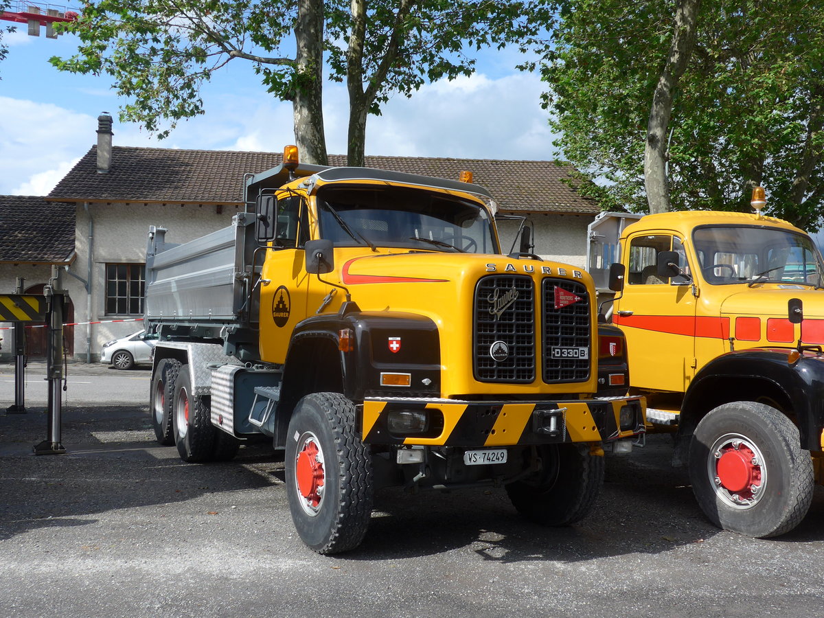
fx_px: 809
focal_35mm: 34
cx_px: 412
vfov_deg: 41.8
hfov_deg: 54.0
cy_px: 309
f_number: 2.8
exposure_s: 1/1300
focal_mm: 7
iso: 80
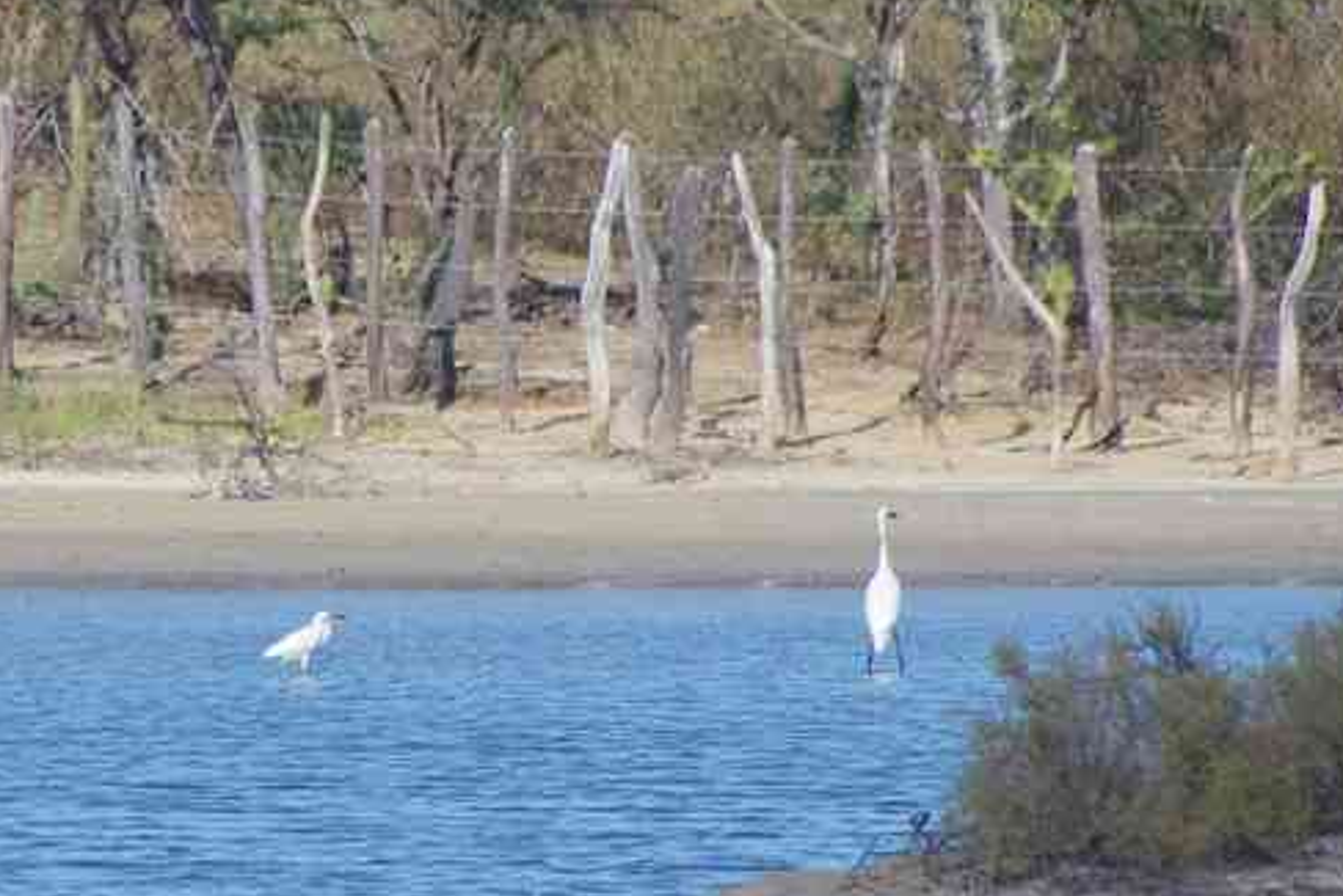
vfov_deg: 1.8
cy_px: 493
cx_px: 376
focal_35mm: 769
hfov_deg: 2.7
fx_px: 28695
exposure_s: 1/320
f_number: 10
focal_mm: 250
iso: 800
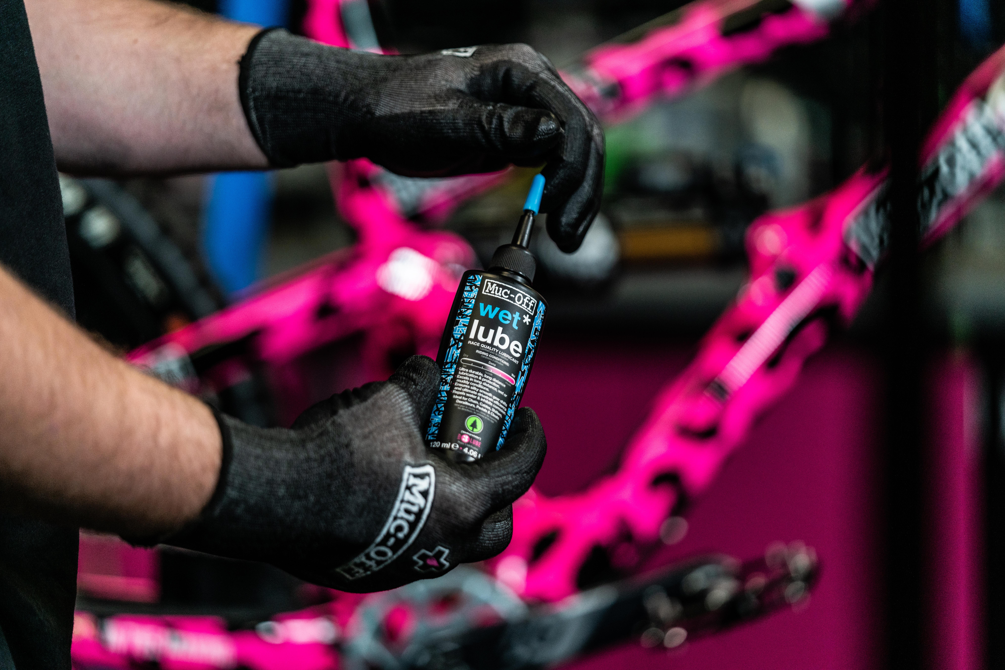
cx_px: 502
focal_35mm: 156
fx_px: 4355
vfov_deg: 8.8
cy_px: 335
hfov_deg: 13.2
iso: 1000
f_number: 2.8
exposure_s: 1/1000
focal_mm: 156
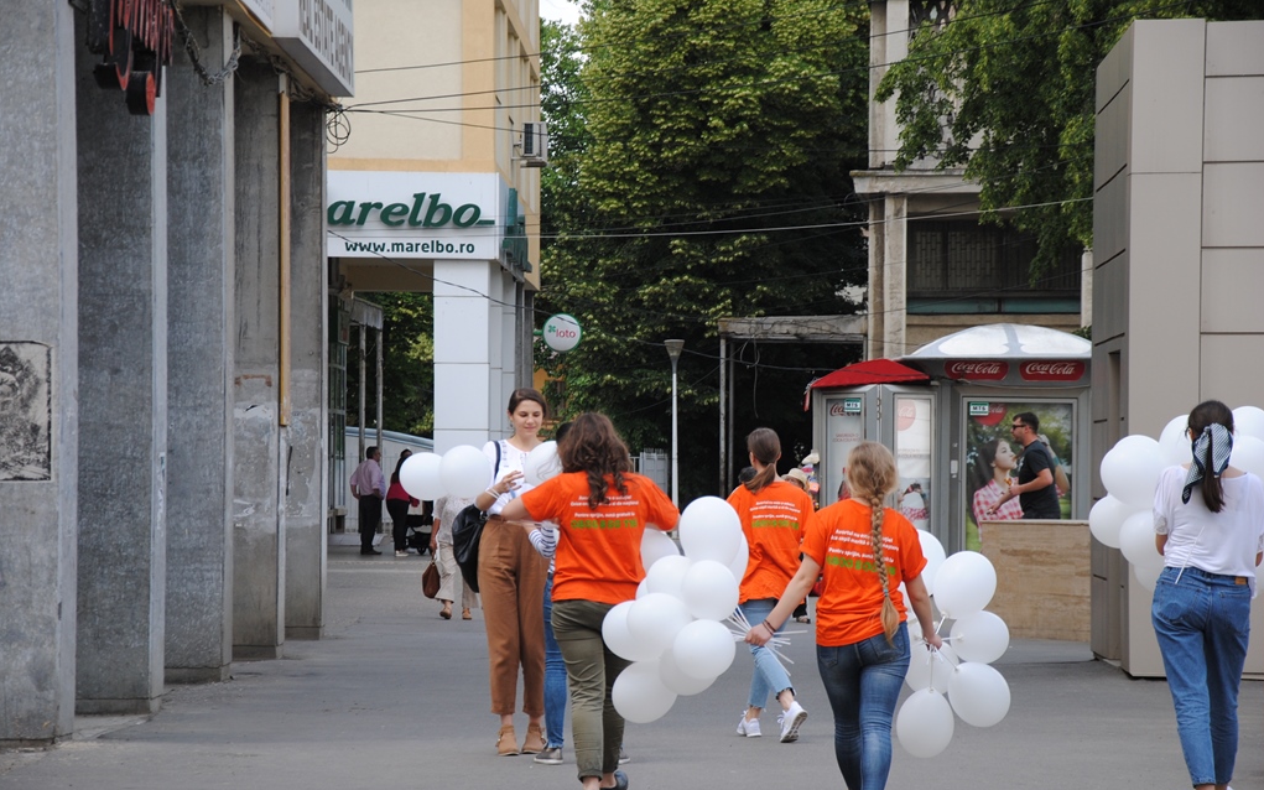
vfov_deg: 10.0
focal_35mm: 131
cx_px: 633
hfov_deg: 16.0
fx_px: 4496
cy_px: 414
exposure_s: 1/320
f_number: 5.6
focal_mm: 85
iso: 200
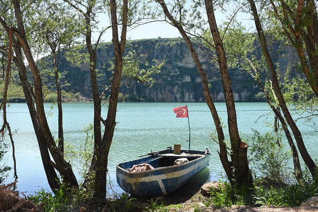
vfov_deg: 29.9
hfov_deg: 43.6
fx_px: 397
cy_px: 106
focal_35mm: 45
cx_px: 159
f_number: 13
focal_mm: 30
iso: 800
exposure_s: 1/640
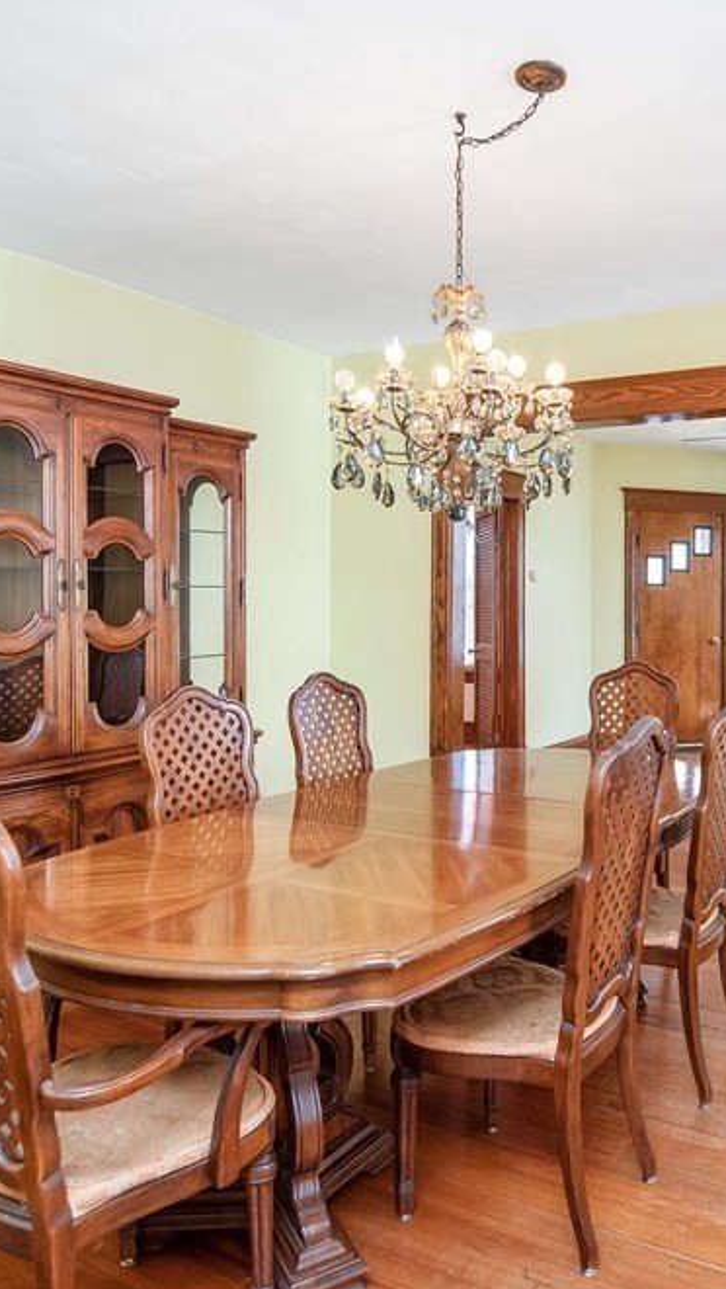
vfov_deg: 71.9
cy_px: 648
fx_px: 888
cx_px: 585
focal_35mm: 26
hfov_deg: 42.4
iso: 800
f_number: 4
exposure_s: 1/80
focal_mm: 16
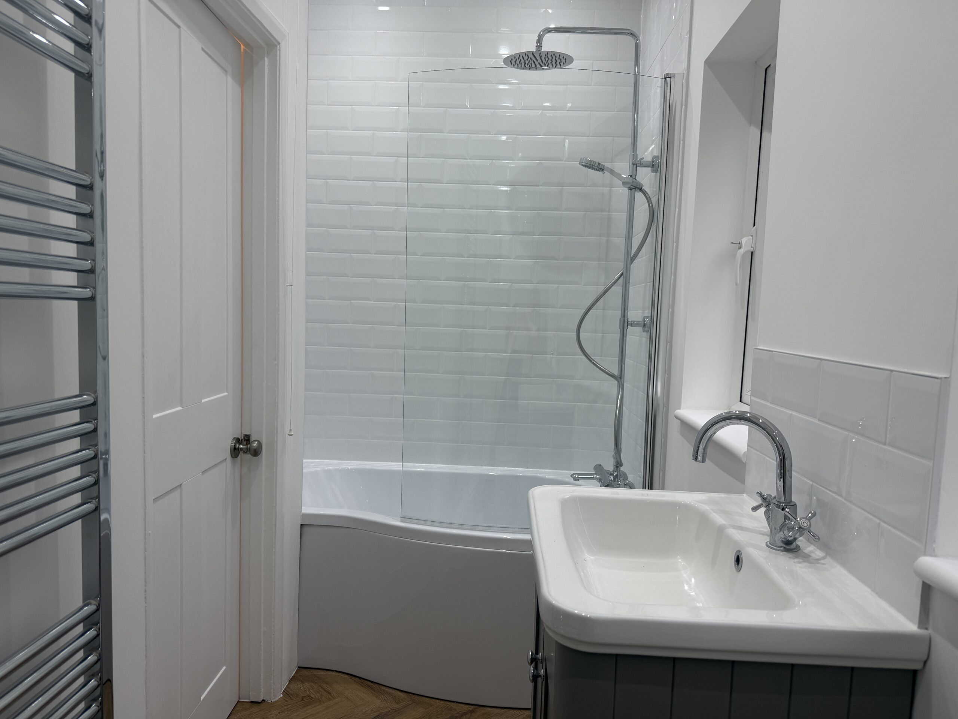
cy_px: 360
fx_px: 664
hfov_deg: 71.6
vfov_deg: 56.8
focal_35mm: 24
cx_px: 479
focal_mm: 6.76
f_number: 1.78
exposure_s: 1/121
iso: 64
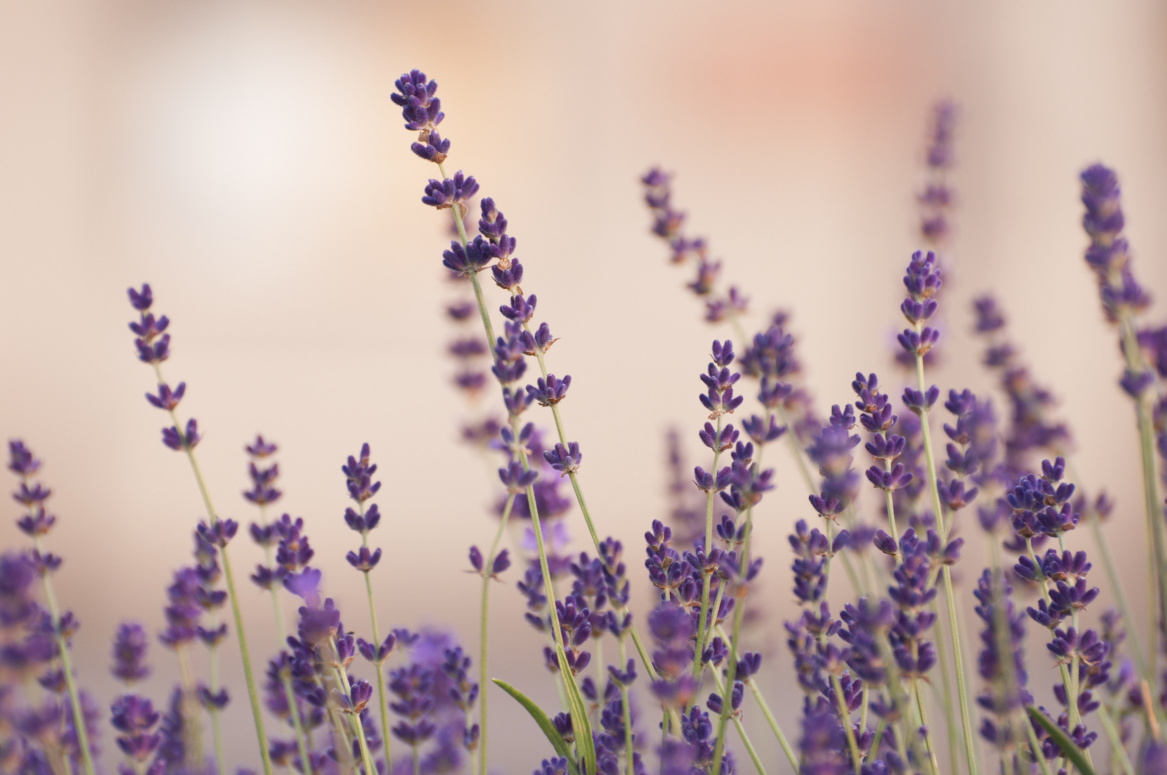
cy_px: 388
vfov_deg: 4.6
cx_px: 584
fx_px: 9713
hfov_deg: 6.9
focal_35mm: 300
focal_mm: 200
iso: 320
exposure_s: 1/320
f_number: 5.3
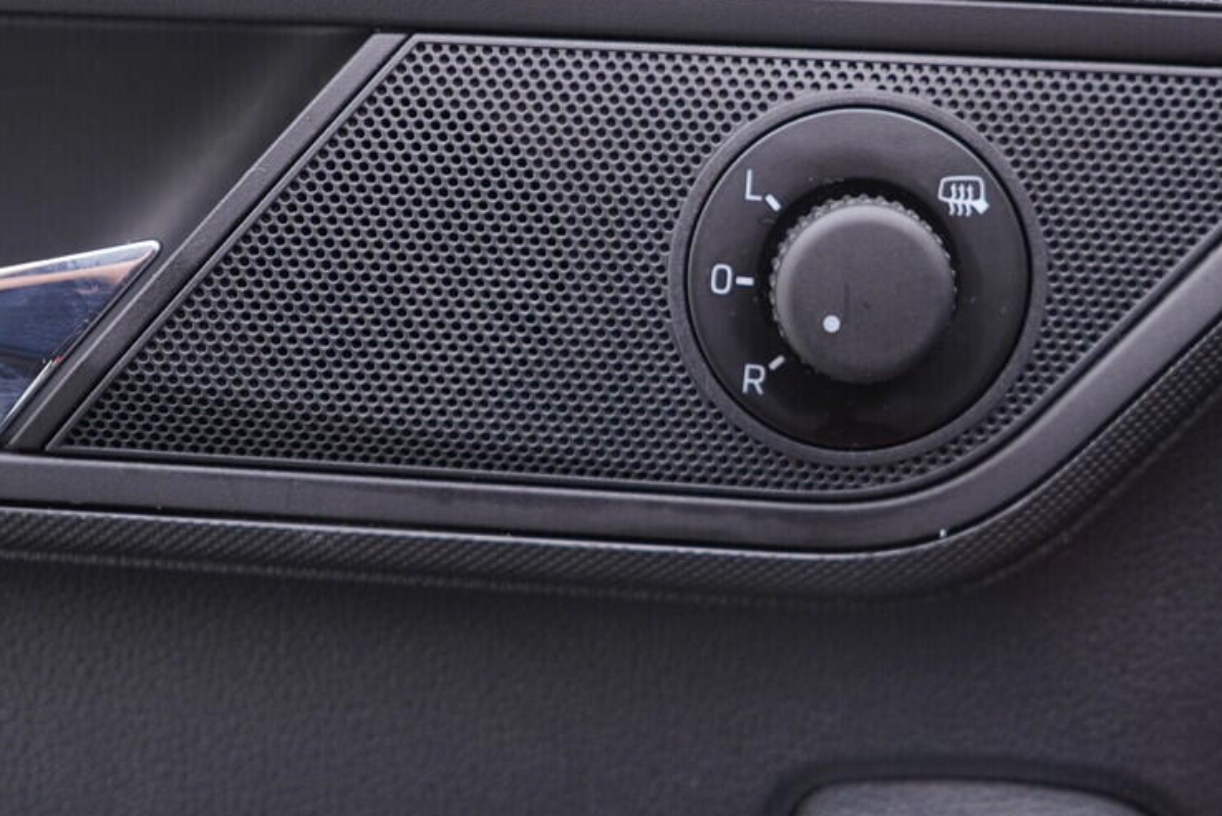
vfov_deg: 26.8
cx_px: 764
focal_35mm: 50
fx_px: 1698
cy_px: 266
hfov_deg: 39.3
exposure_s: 1/40
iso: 200
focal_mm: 24
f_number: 2.8
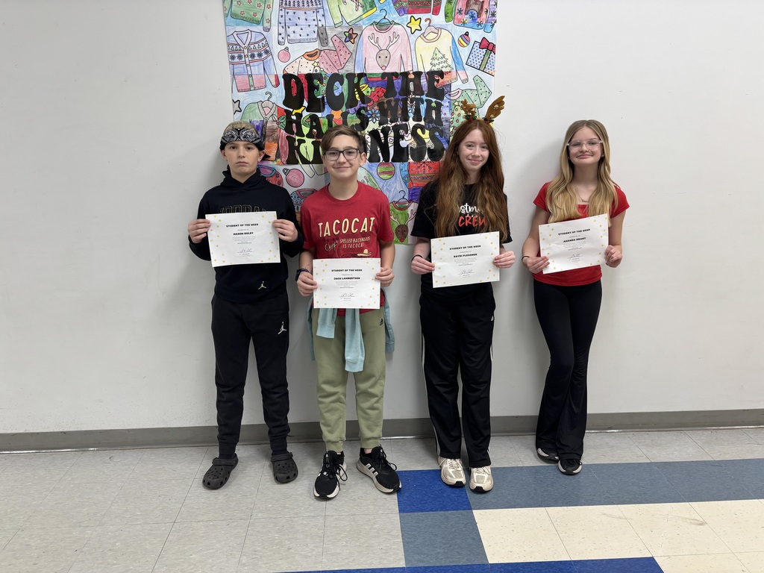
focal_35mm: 26
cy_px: 286
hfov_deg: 67.3
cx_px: 382
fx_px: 574
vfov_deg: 53.1
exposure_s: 1/60
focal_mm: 5.96
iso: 64
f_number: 1.6
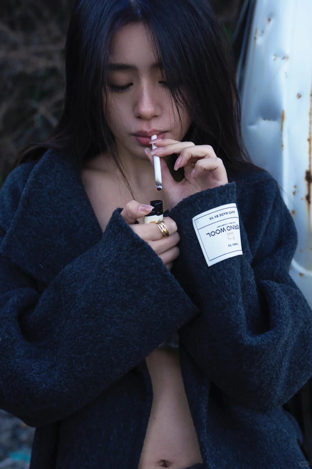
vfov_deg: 43.6
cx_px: 156
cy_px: 234
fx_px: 585
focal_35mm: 45
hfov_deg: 29.9
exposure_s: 1/200
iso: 50
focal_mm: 30
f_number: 2.8
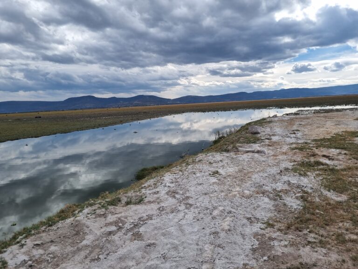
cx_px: 179
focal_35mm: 26
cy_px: 134
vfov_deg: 53.1
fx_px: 269
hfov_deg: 67.3
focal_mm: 5.4
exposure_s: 1/3032
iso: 50
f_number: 1.8
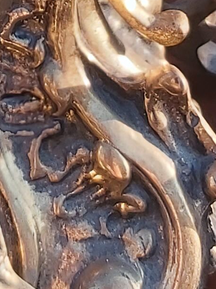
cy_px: -251
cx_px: 33
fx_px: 1440
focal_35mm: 173
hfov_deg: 8.6
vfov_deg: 10.6
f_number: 1.7
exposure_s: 1/166
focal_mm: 3.92
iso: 64
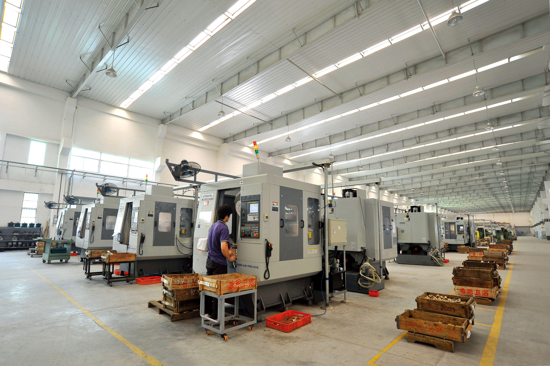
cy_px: 183
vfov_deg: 67.3
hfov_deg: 90.0
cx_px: 275
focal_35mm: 18
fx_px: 275
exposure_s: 1/6
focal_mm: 18
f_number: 9
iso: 320
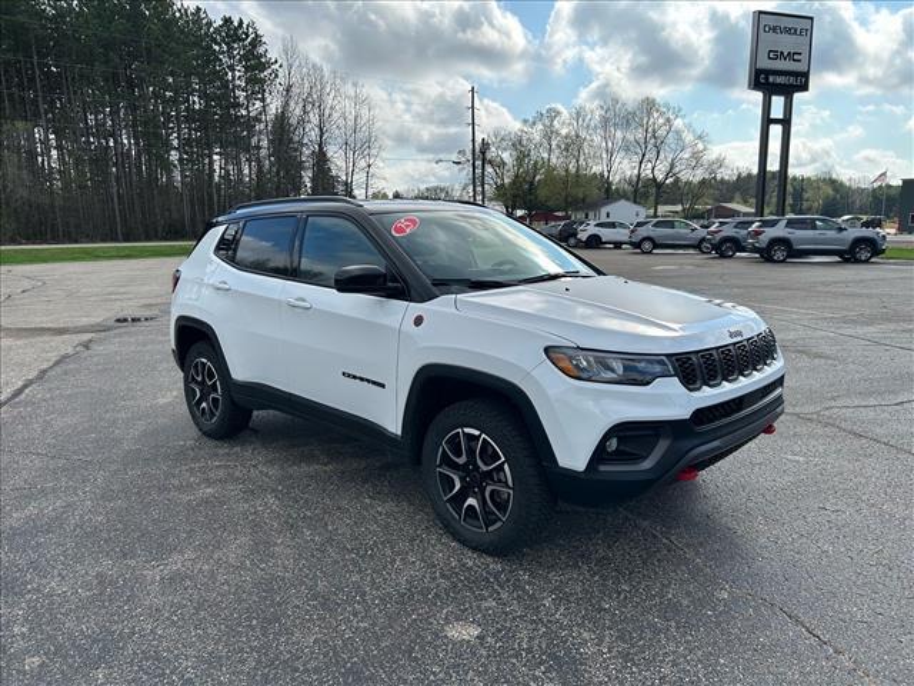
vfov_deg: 53.1
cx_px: 457
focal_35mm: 26
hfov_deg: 67.3
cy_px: 343
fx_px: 687
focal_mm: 5.7
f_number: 1.5
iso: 50
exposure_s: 1/3571
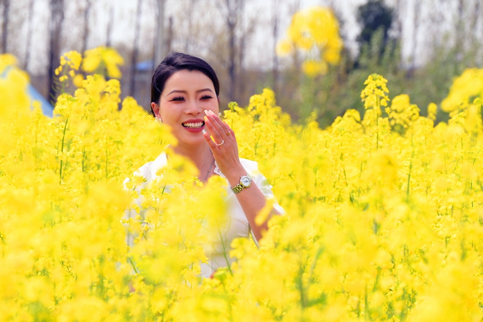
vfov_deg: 9.1
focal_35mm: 150
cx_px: 242
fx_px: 2012
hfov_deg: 13.7
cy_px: 161
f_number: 6.3
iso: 250
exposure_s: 1/400
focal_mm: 150
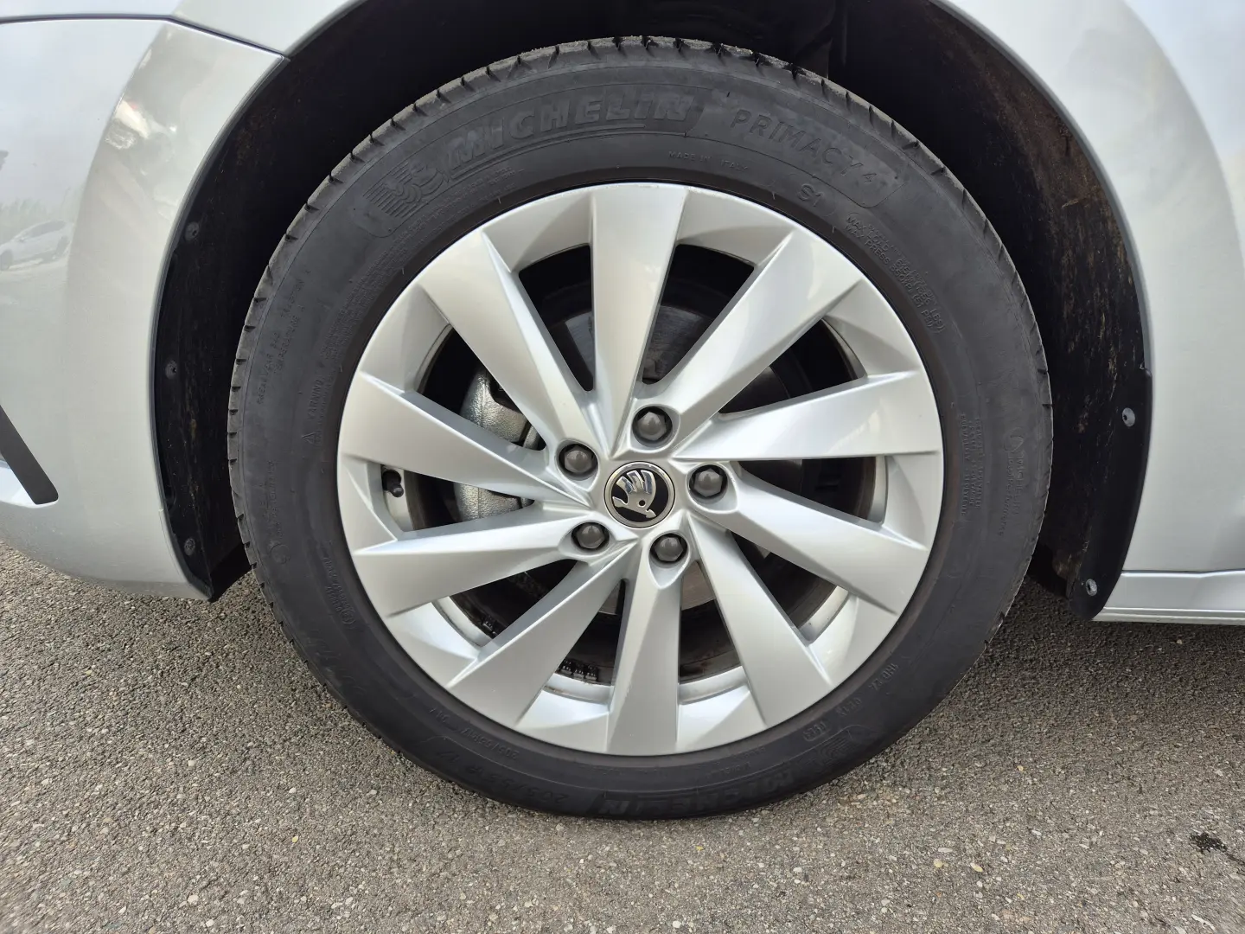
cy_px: 467
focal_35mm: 23
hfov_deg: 73.9
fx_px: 827
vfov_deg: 58.9
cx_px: 622
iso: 25
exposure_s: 1/306
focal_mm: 5.4
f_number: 1.8
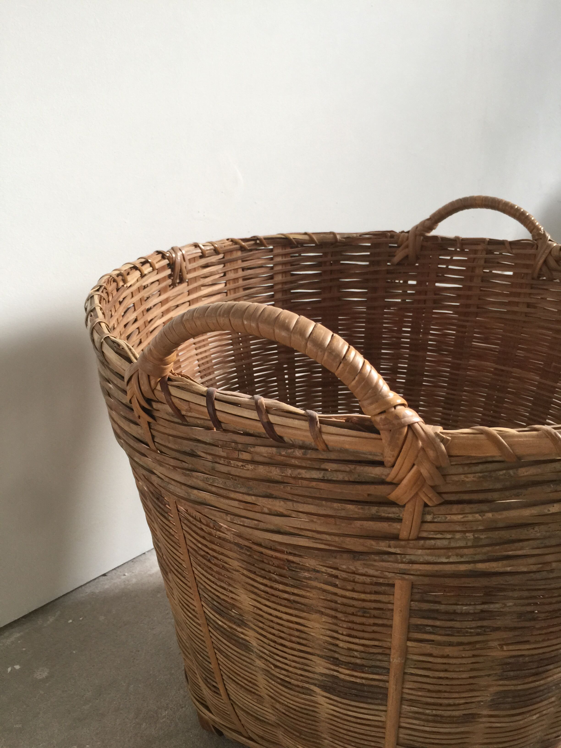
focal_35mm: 29
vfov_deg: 61.7
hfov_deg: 48.2
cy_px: 374
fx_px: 627
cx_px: 280
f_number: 2.2
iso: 50
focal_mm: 4.15
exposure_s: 1/33
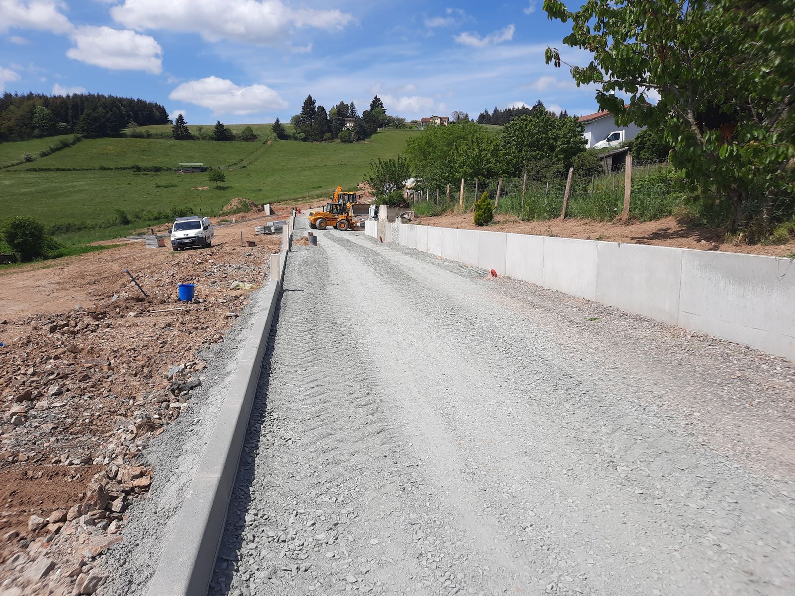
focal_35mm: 25
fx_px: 574
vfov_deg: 54.9
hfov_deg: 69.4
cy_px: 298
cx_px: 398
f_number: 2
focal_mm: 4.6
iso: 32
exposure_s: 1/1314
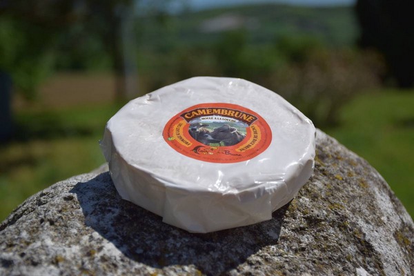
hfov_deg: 31.9
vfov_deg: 21.6
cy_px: 138
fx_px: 724
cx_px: 207
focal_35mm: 63
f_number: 4.5
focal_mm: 42
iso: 200
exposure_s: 1/4000
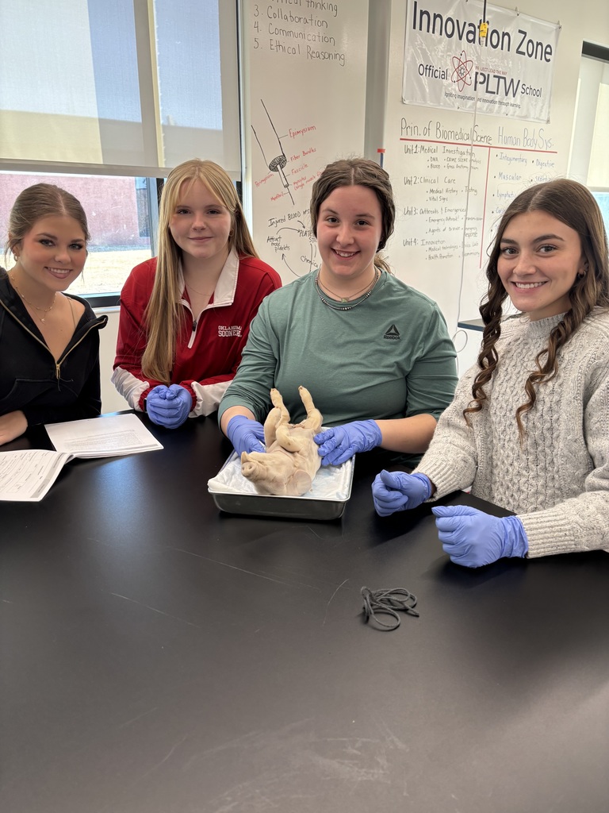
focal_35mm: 26
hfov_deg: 53.1
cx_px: 304
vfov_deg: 67.3
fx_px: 610
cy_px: 406
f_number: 1.6
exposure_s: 1/60
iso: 100
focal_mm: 5.96
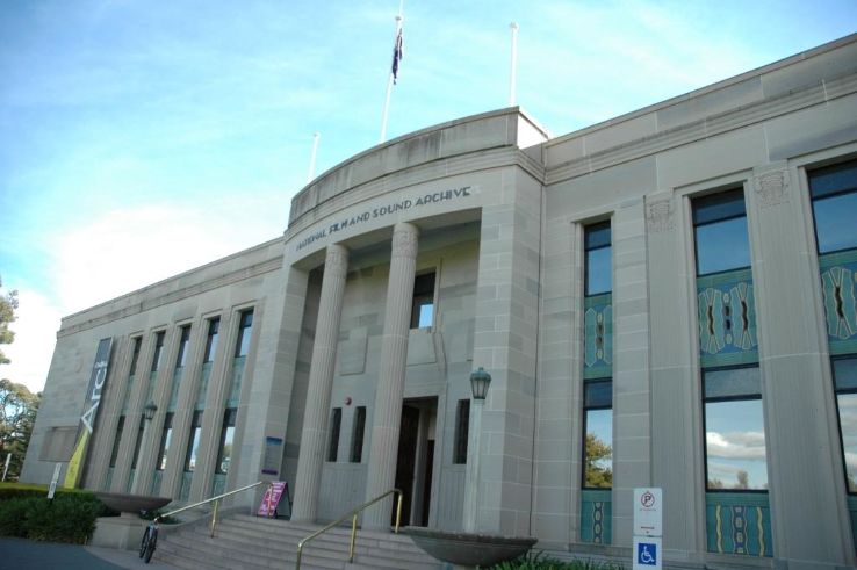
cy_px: 285
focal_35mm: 27
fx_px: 642
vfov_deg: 47.9
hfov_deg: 67.4
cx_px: 428
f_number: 3.5
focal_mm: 18
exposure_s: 1/1000
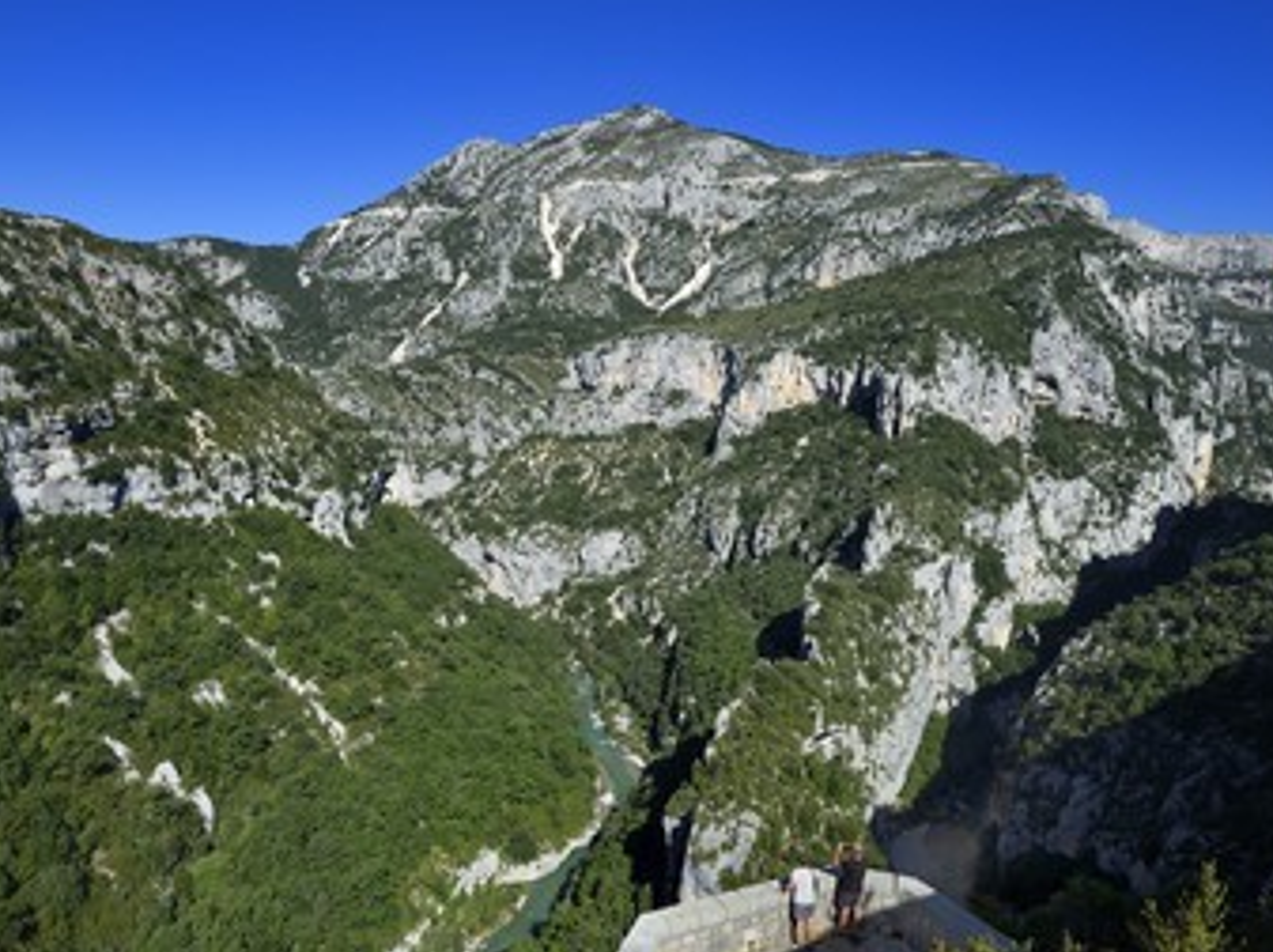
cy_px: 518
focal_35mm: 24
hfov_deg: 71.6
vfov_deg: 56.6
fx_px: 882
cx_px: 604
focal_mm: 20
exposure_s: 1/250
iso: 200
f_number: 11
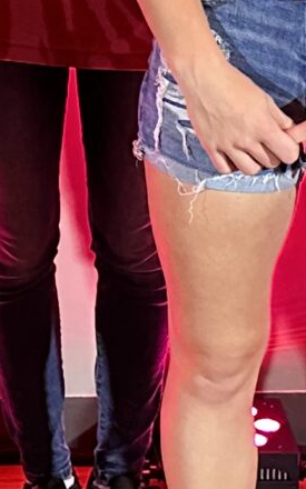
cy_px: 78
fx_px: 1975
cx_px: 39
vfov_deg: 14.0
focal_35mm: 148
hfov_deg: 8.8
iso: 640
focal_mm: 6.86
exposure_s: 1/60
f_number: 1.78
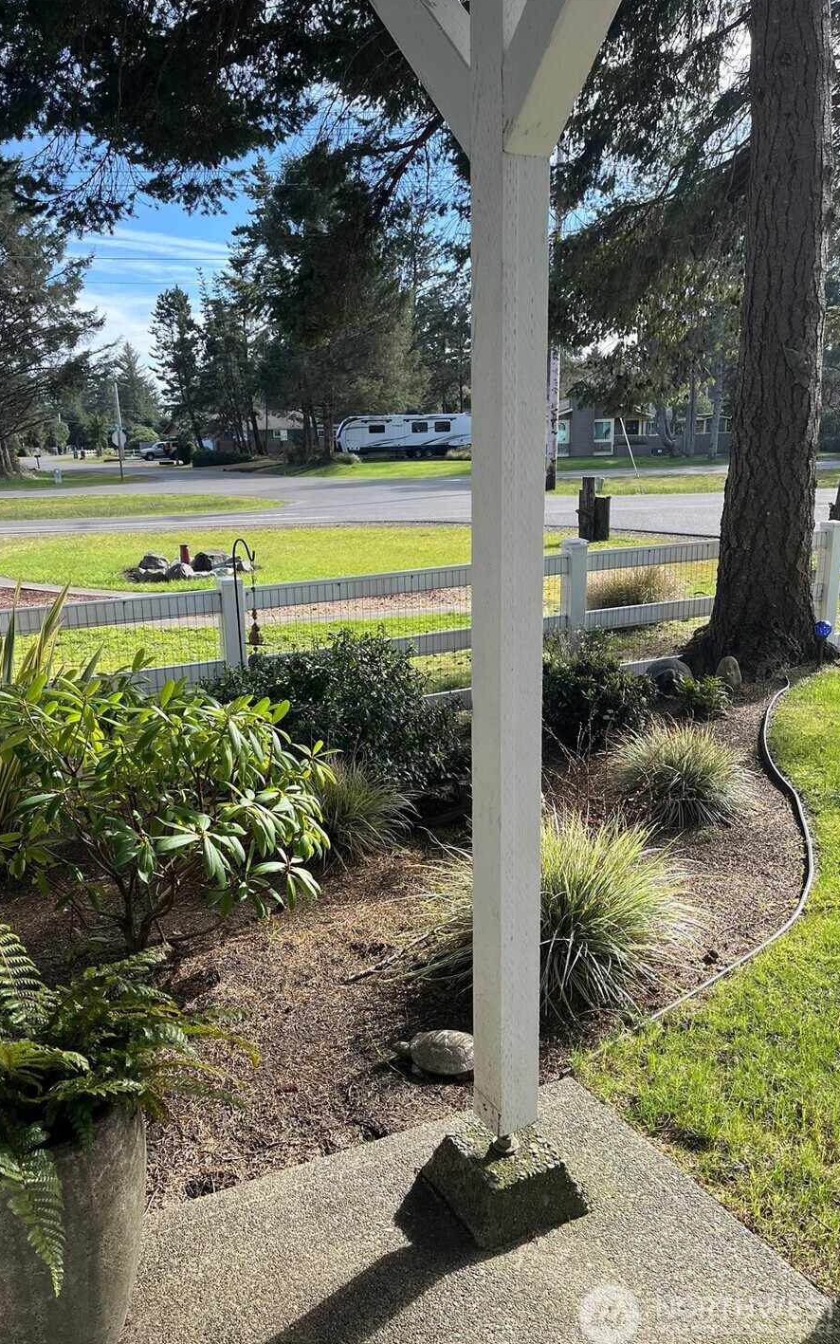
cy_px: 676
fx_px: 1025
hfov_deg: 44.4
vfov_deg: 66.5
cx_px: 356
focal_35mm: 28
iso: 50
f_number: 1.6
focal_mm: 5.1
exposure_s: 1/1056
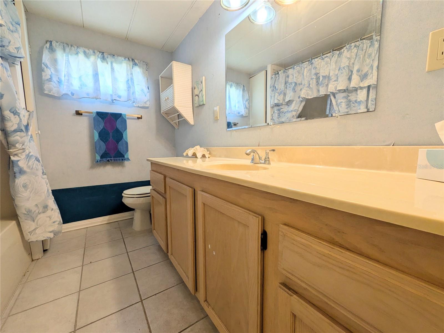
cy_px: 166
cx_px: 222
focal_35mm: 14
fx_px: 180
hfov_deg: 102.1
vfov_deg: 85.6
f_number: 2.2
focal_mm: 1.83
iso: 69
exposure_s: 1/120
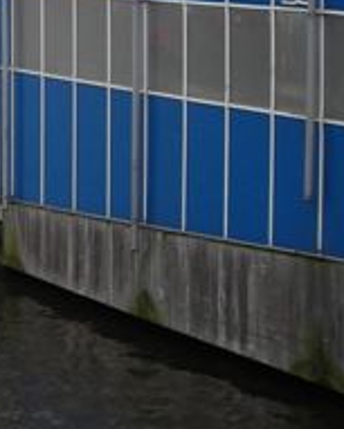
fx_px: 1971
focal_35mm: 155
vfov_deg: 12.2
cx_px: -335
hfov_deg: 9.4
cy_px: -65
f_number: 3.2
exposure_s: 1/145
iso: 50
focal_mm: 6.3
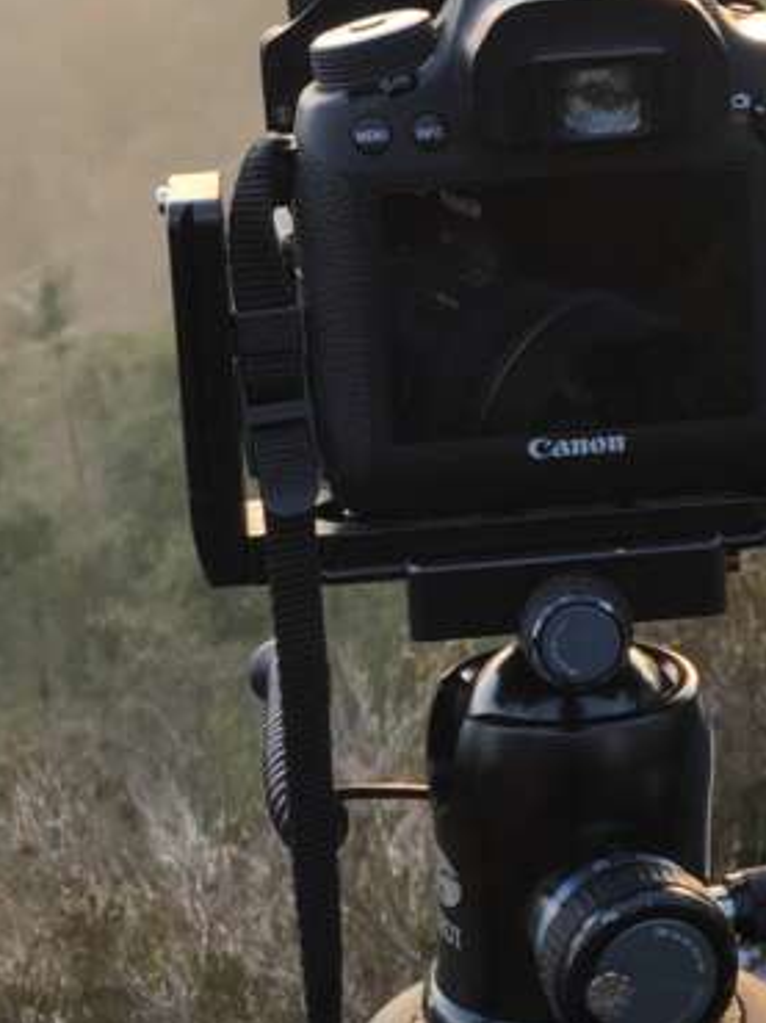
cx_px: 946
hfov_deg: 10.1
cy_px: 66
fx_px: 4254
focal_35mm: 144
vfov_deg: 13.6
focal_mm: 6
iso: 16
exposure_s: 1/50
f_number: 2.4
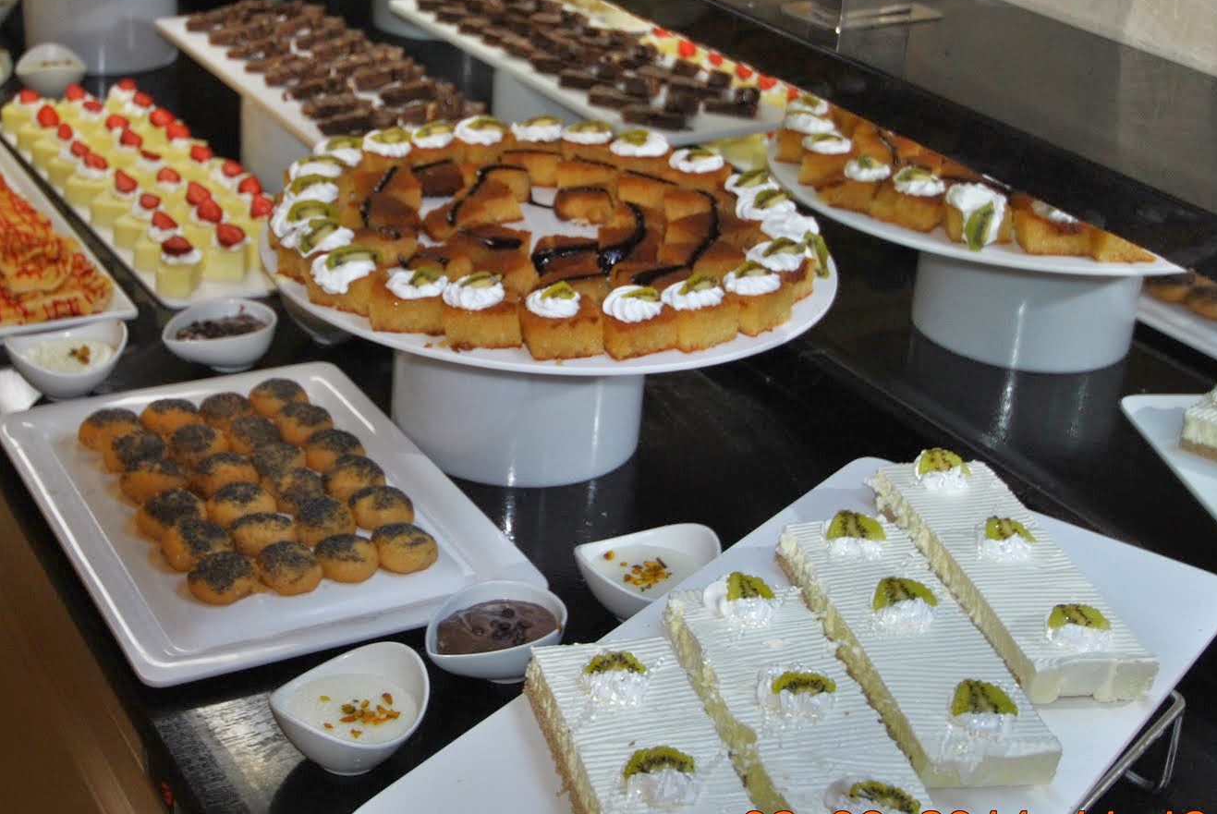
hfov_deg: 35.4
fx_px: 1895
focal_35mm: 56
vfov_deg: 24.2
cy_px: 294
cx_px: 443
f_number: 4.5
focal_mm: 24
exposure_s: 1/60
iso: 200
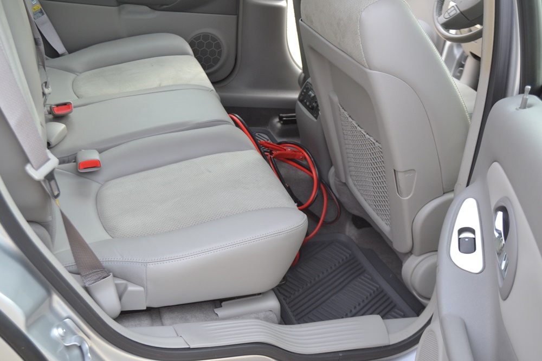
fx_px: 655
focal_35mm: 44
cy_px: 180
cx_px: 271
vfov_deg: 30.9
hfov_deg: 45.0
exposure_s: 1/100
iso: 400
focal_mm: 29
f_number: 5
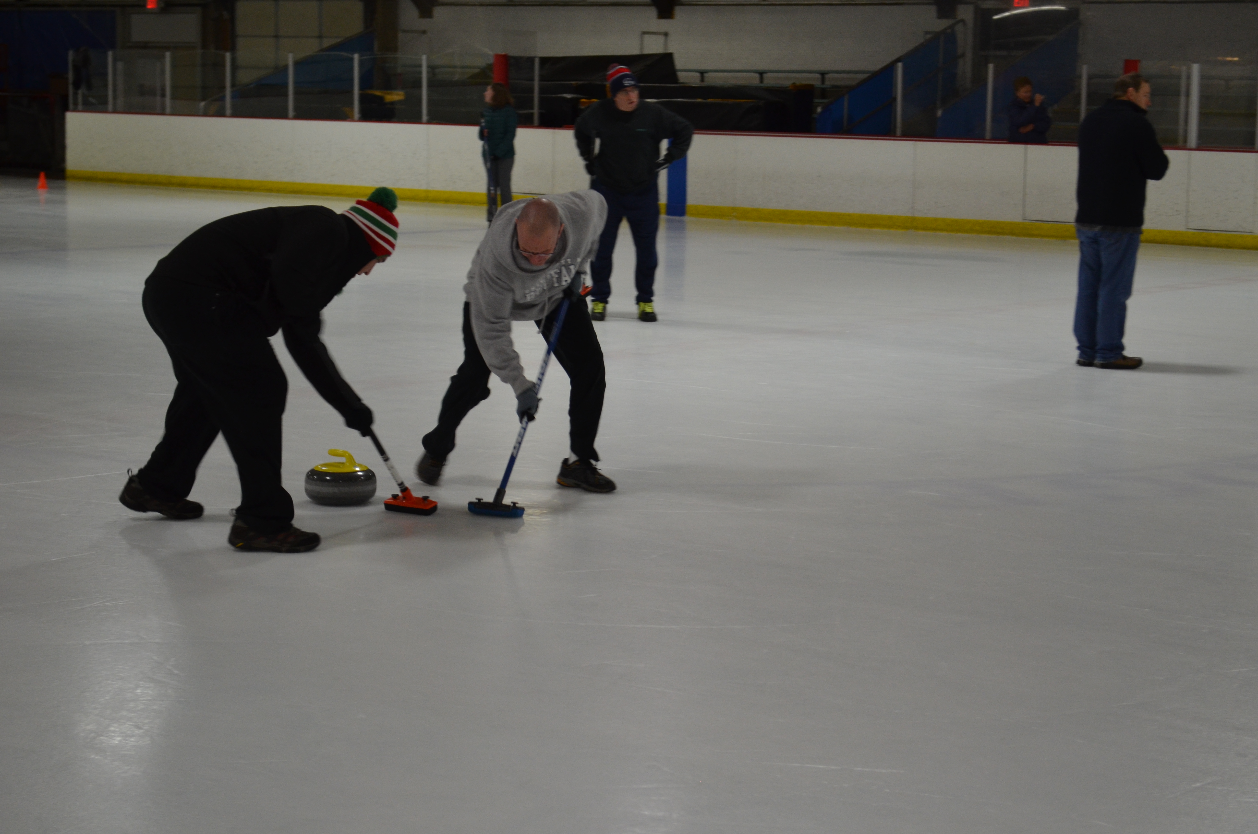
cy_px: 417
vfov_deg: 18.8
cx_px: 629
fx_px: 2511
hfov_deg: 28.1
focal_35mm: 72
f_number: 5.3
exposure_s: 1/60
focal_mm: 48
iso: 800
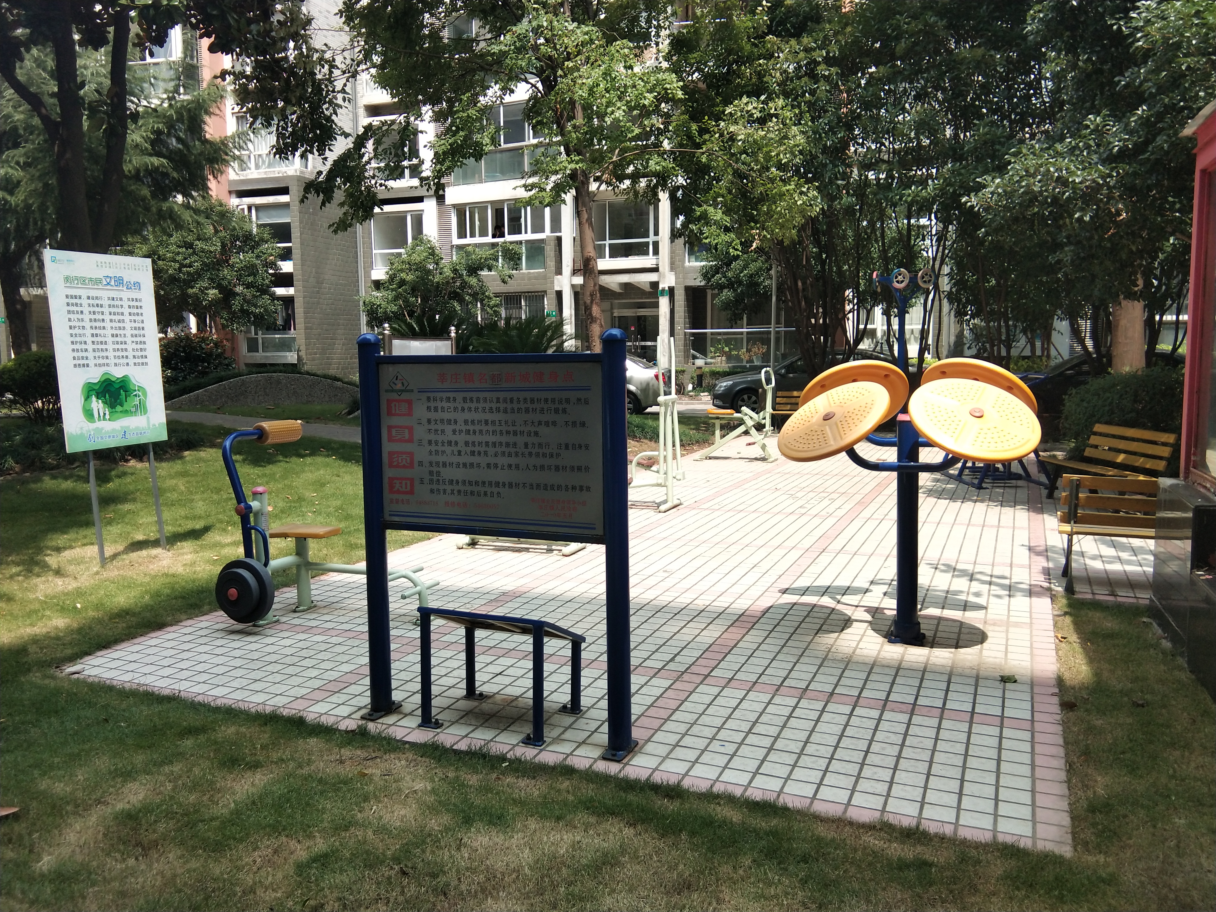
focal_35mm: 31
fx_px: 1089
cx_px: 608
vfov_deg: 45.4
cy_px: 456
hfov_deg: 58.4
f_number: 2.2
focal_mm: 3.69
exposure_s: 1/570
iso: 50
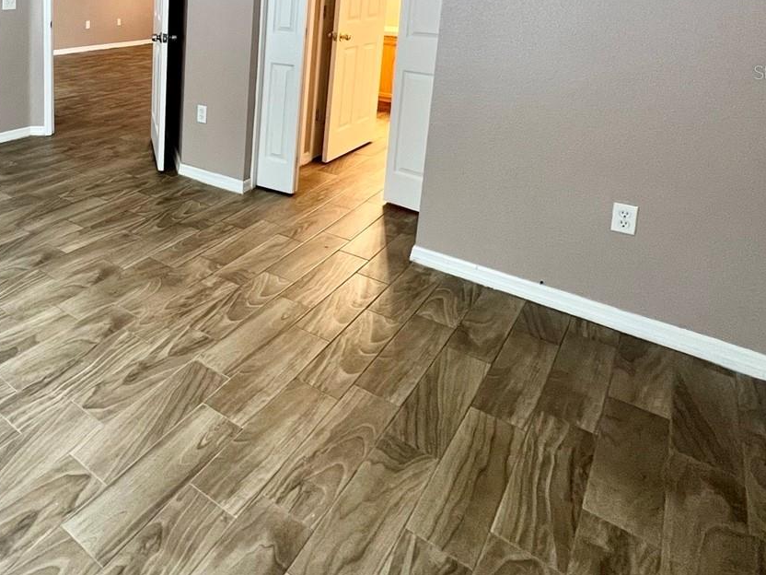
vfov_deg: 49.7
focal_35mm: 25
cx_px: 104
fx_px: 553
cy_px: 72
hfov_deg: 60.8
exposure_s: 1/60
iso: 250
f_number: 1.8
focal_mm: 1.57
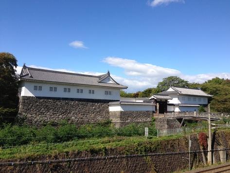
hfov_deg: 55.3
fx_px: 219
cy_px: 86
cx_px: 115
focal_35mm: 33
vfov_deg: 43.0
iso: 50
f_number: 2.4
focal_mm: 4.13
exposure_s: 1/1695
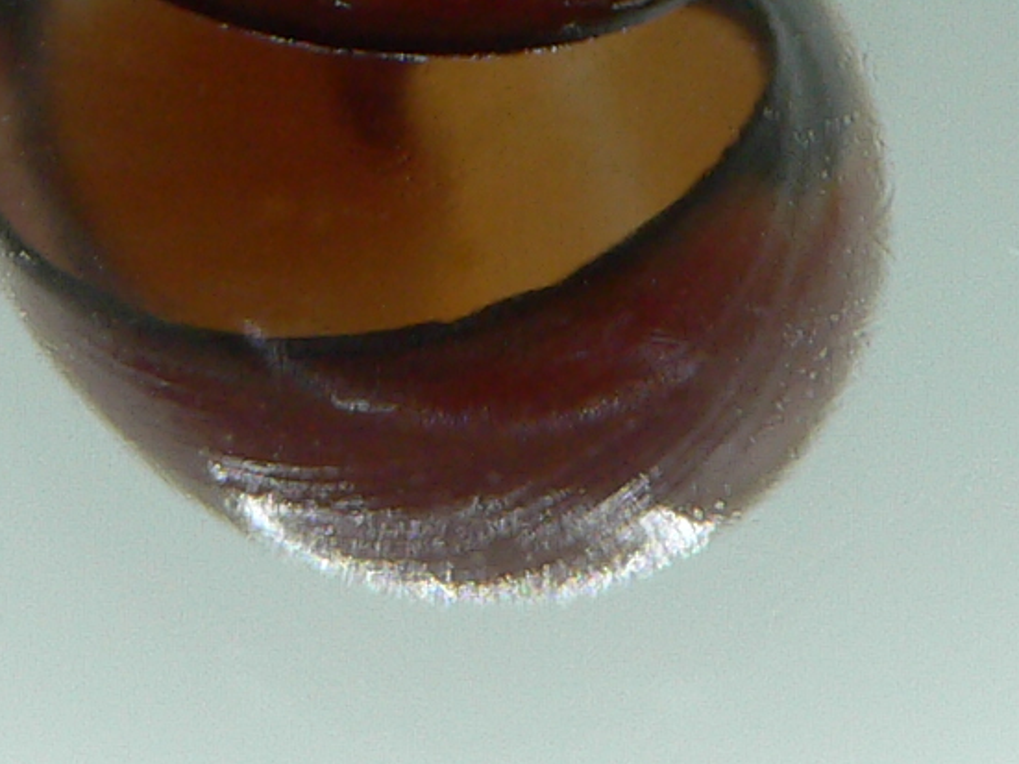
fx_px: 3767
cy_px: -520
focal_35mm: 128
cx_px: 492
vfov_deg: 11.0
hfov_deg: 15.4
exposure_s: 1/80
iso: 80
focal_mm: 4.6
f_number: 2.8
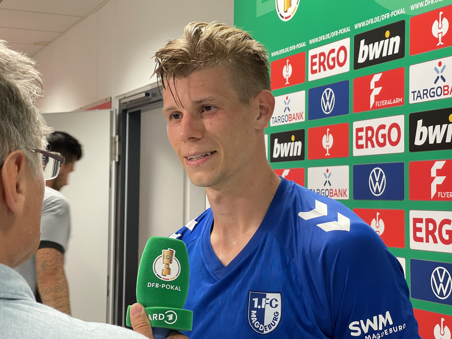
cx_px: 226
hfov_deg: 30.3
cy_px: 170
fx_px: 836
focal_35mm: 64
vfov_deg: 22.9
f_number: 2.2
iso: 200
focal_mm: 7.5
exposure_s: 1/50
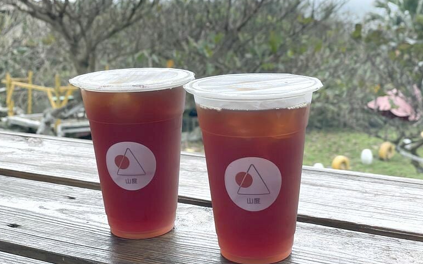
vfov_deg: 23.1
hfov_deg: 36.3
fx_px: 646
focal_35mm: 56
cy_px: 130
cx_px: 209
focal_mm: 6
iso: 80
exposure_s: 1/122
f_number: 2
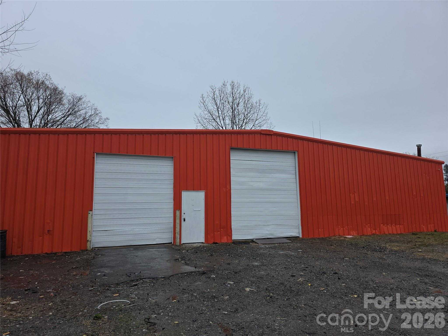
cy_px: 168
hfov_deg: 73.9
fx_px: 298
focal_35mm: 23
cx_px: 224
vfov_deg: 58.9
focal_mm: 6.3
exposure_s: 1/296
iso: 12
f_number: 1.7
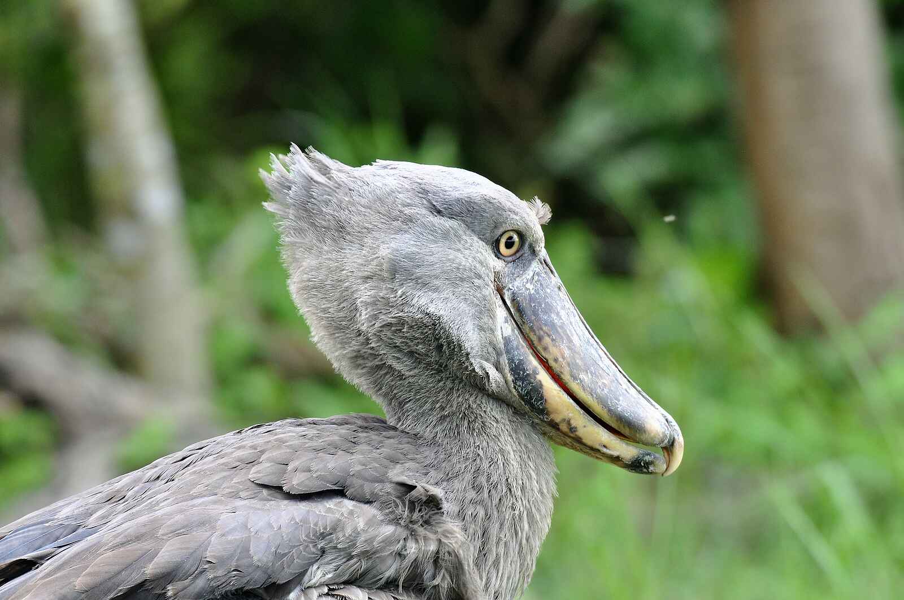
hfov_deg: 3.9
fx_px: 13168
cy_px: 300
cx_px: 452
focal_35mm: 525
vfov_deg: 2.6
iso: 640
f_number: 6
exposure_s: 1/250
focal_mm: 350
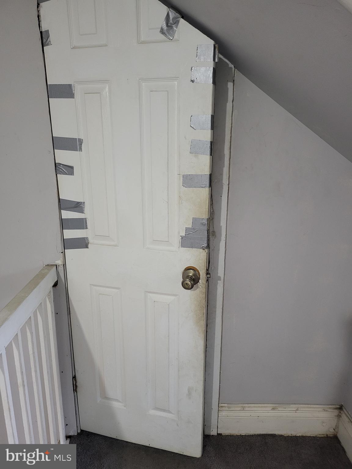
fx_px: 325
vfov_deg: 71.6
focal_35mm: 24
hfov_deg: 56.8
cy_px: 234
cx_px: 176
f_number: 1.8
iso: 400
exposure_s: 1/40
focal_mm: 5
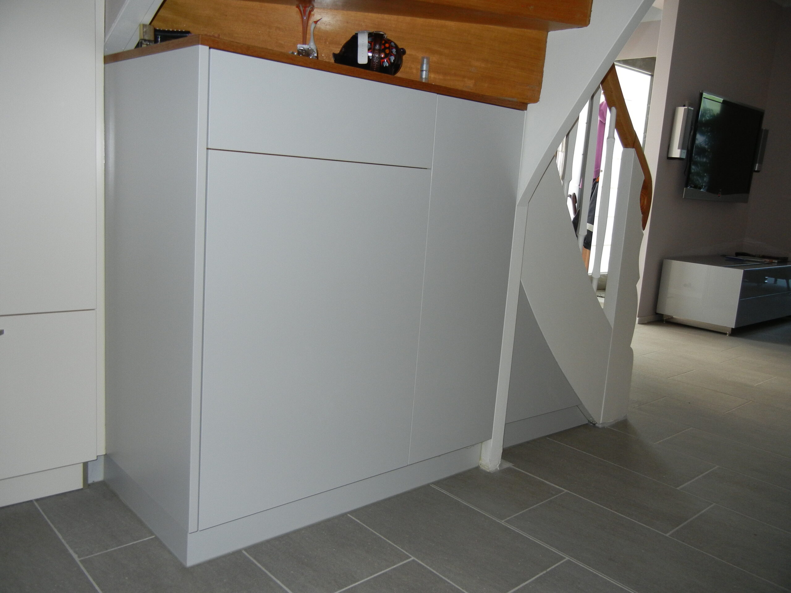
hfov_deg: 60.0
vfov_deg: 46.8
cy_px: 296
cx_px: 396
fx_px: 686
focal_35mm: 30
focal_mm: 5.4
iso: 200
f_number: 3.5
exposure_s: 1/30
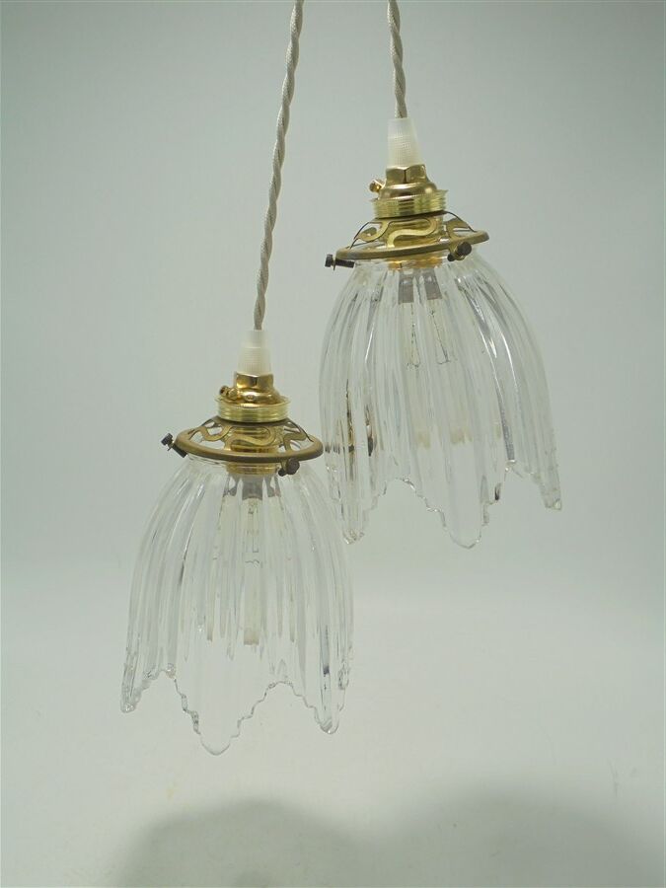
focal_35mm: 38
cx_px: 333
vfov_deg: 49.0
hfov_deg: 37.7
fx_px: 975
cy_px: 444
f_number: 4.2
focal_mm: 6.9
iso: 100
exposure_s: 1/80
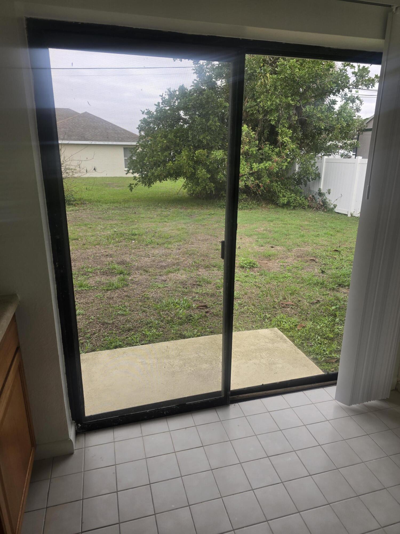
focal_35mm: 23
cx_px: 200
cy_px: 267
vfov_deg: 73.9
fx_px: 354
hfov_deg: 58.9
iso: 32
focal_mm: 6.3
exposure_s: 1/180
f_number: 1.7
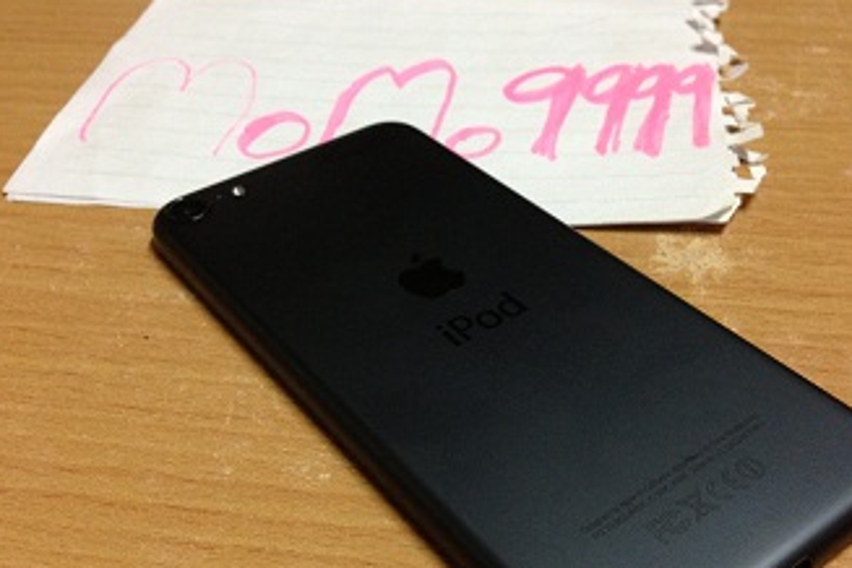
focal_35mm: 42
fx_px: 994
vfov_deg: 31.7
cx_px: 446
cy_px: 365
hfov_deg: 46.4
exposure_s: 1/20
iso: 200
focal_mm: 4.13
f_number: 2.4
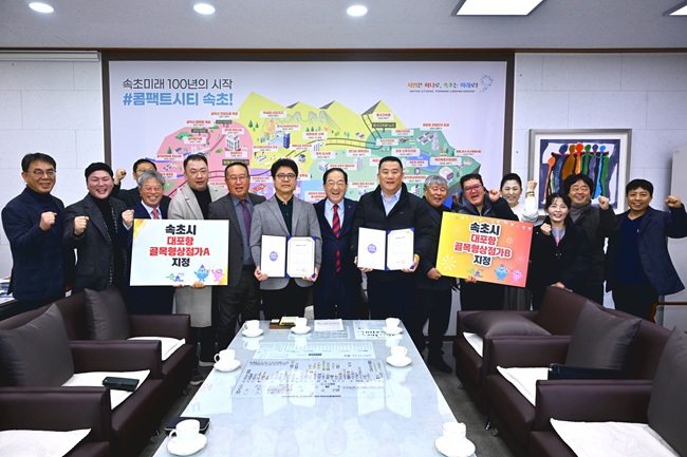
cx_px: 344
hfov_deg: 73.8
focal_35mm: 24
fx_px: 458
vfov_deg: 53.1
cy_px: 228
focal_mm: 24
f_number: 6.3
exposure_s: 1/200
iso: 640
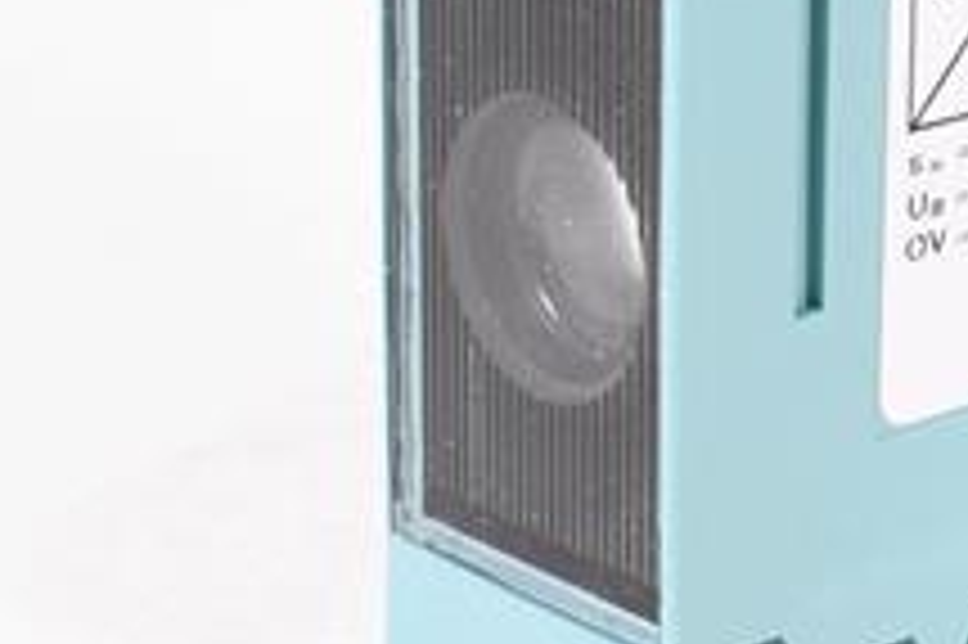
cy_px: 45
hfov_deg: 11.4
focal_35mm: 179
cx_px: 950
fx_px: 4809
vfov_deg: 7.6
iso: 250
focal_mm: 32
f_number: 11
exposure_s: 1/30
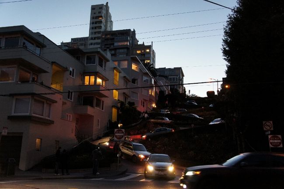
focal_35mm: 33
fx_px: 260
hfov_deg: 57.2
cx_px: 142
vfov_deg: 39.9
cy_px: 94
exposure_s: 1/30
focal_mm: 22
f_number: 4
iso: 1600
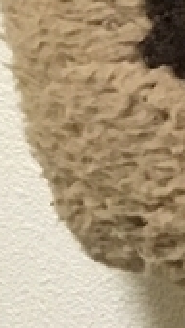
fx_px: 1939
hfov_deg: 5.0
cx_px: 653
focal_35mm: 223
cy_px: -434
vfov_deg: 8.8
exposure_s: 1/17
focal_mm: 4.15
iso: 200
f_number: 2.2
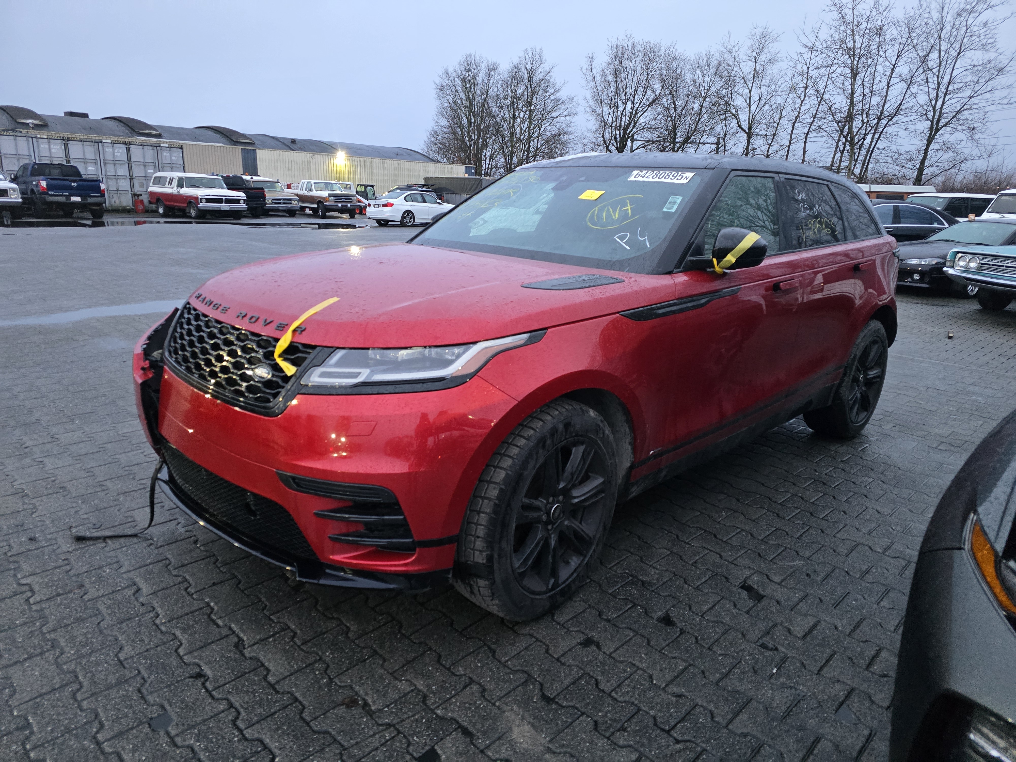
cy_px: 381
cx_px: 508
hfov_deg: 73.9
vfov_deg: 58.9
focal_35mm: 23
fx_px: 675
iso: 1000
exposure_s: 1/100
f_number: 1.7
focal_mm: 6.3
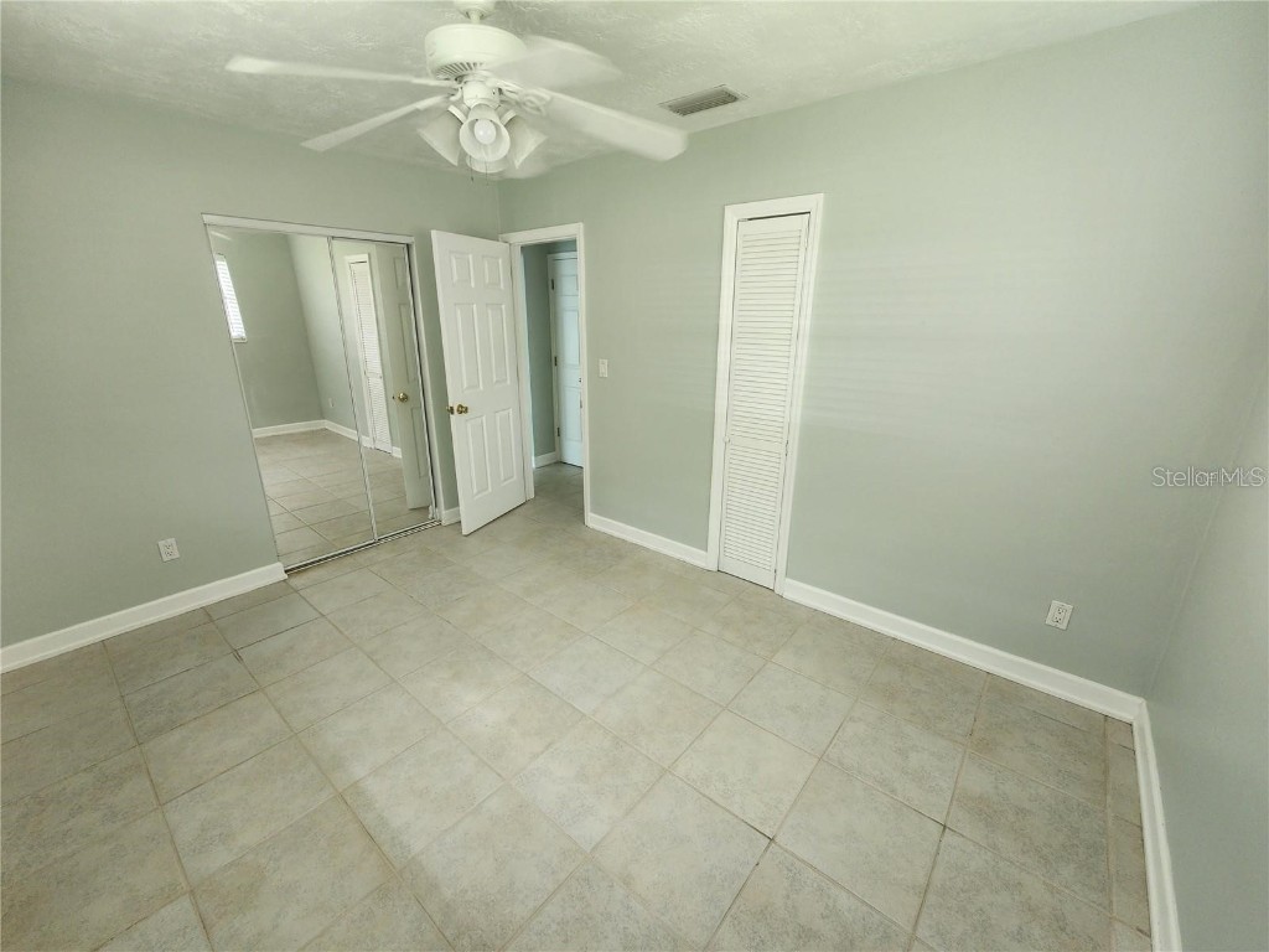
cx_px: 634
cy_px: 476
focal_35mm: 13
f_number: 2.2
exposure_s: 1/60
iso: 160
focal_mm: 2.2
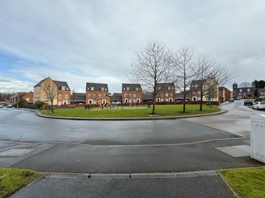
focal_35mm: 14
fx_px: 107
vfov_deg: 85.7
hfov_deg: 102.1
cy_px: 99
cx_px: 132
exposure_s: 1/1050
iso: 50
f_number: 2.2
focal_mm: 2.22
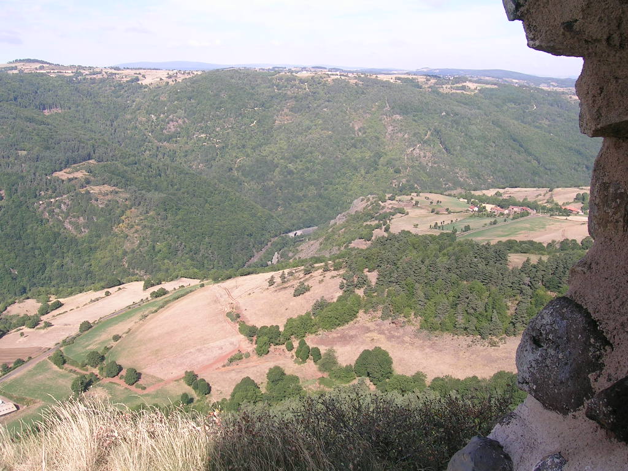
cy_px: 236
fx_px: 635
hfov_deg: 52.6
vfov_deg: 40.7
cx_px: 314
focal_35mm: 35
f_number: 4.8
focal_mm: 5.4
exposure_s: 1/225
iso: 50
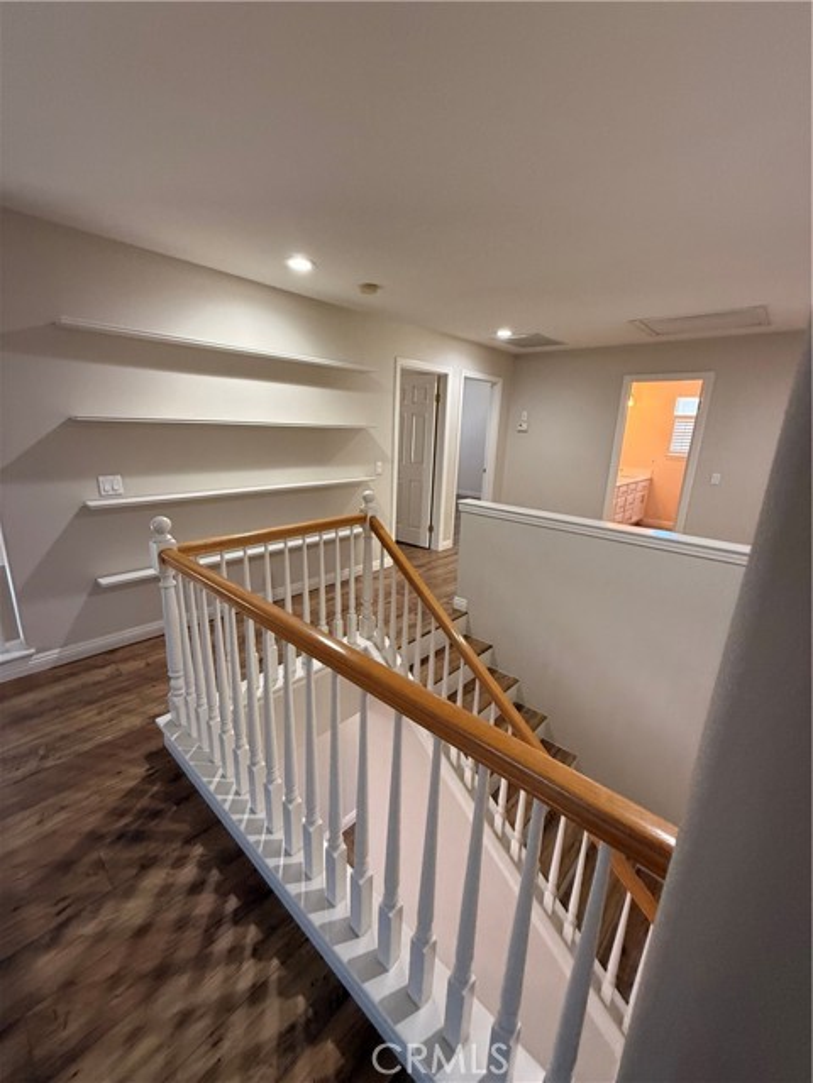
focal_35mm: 14
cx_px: 406
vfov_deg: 102.1
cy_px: 542
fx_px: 438
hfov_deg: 85.7
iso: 320
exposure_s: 1/99
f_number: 2.2
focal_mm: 2.22
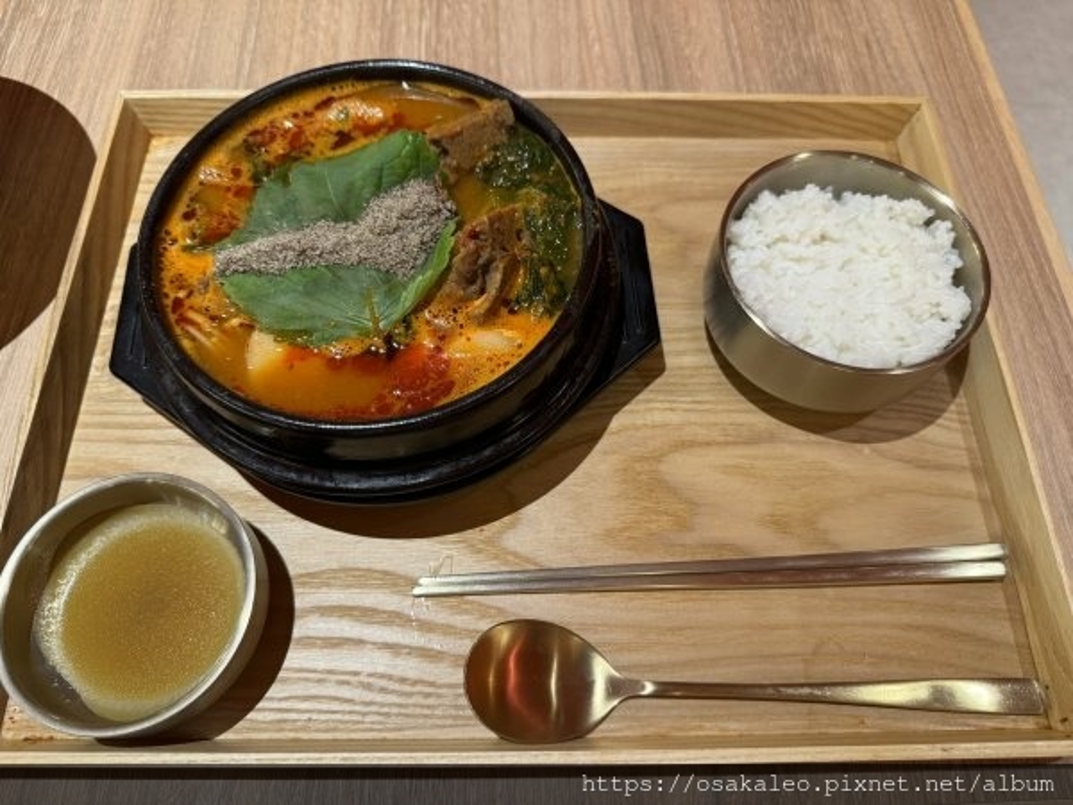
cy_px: 402
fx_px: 744
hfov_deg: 71.6
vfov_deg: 56.8
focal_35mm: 24
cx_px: 536
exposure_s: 1/41
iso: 200
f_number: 1.78
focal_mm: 6.76
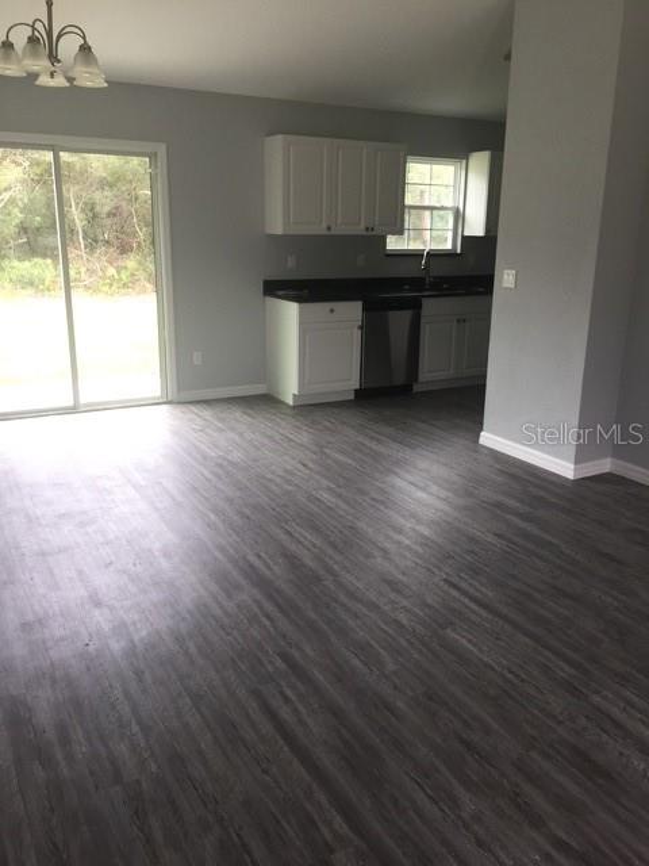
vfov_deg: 61.7
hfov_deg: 48.2
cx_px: 324
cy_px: 433
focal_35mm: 29
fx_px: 725
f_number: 2.2
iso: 50
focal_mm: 4.15
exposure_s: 1/120
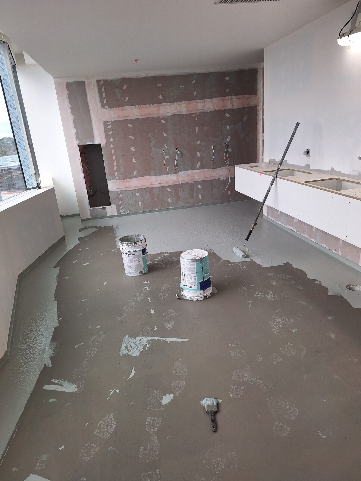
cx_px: 180
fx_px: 320
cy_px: 240
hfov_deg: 58.9
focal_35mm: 23
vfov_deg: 73.9
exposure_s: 1/183
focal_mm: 5.54
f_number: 1.8
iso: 40
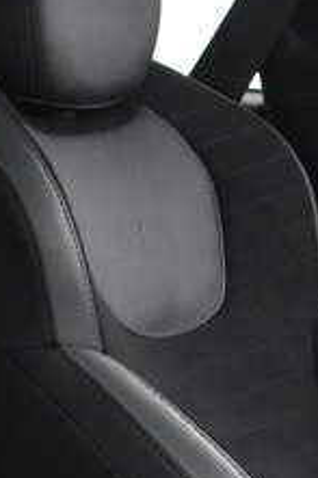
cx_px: 582
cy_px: 794
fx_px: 2627
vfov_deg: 10.0
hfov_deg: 6.8
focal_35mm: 198
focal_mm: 18
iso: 2000
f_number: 3.5
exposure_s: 1/30
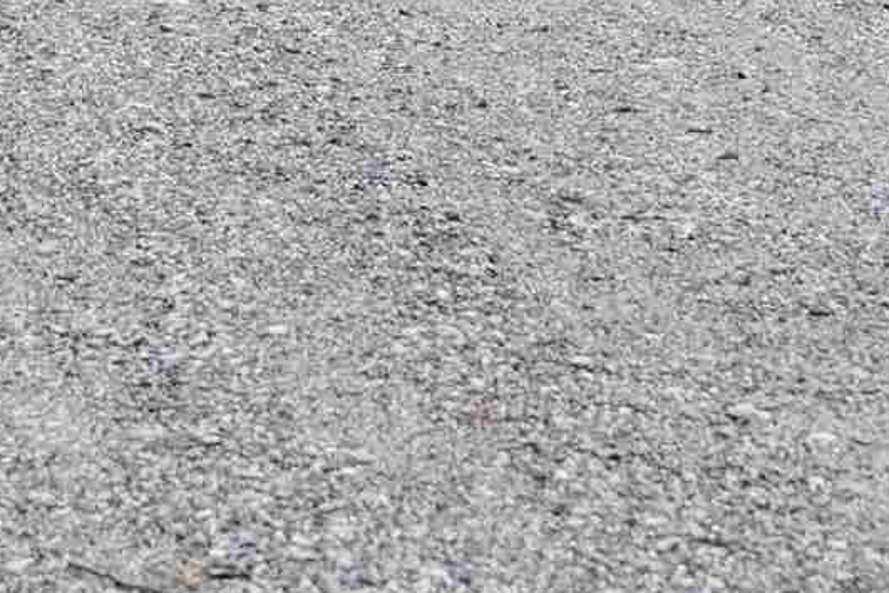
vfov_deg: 5.4
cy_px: -1074
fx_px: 6000
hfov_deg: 8.5
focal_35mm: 243
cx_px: 149
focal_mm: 42
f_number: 5
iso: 250
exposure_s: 1/160
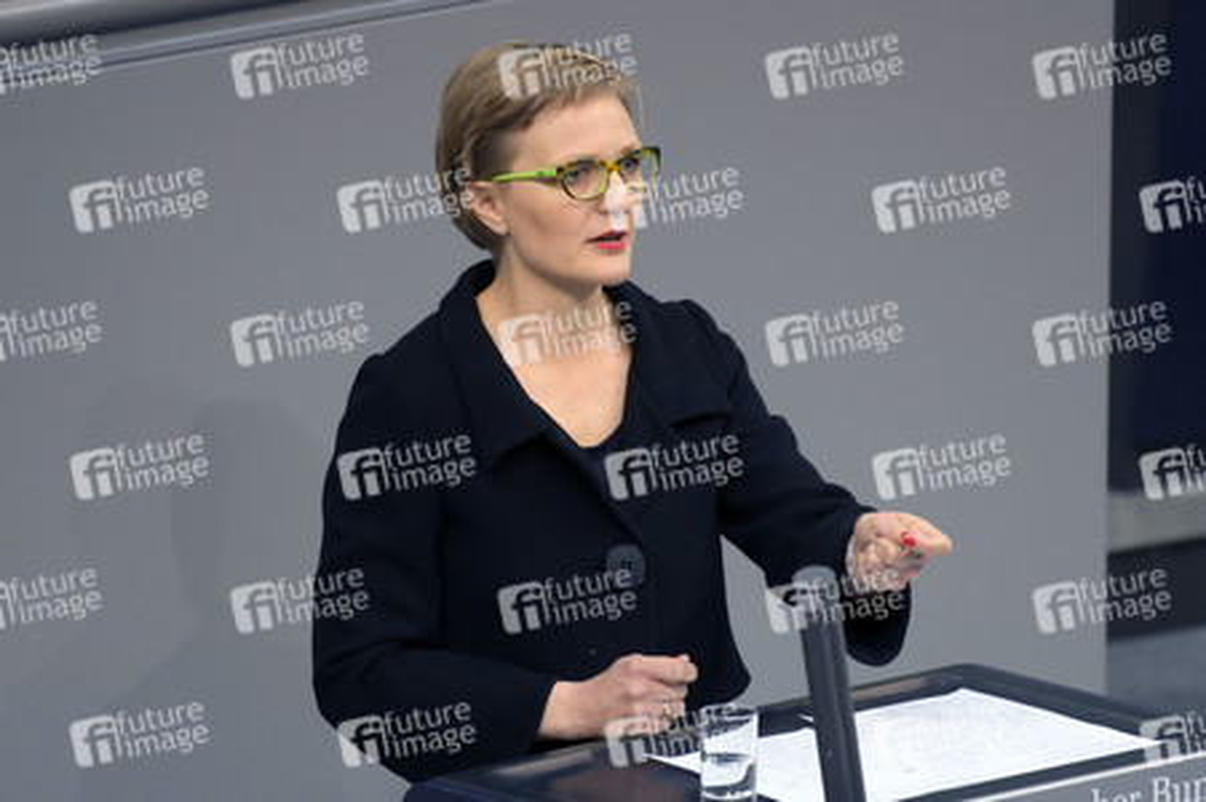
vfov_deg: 3.0
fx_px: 15398
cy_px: 401
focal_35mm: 460
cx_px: 603
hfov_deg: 4.5
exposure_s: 1/320
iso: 10000
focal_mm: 460
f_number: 5.6
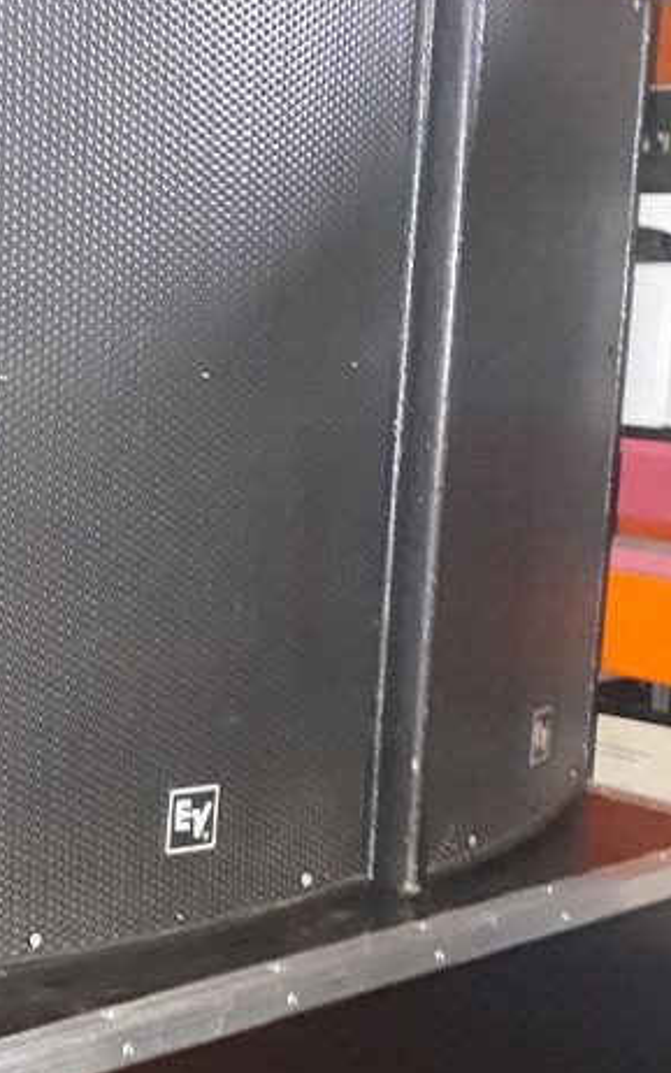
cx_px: -107
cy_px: 611
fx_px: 1813
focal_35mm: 62
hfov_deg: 19.8
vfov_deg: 32.9
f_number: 1.9
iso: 1250
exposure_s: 1/17
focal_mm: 3.6
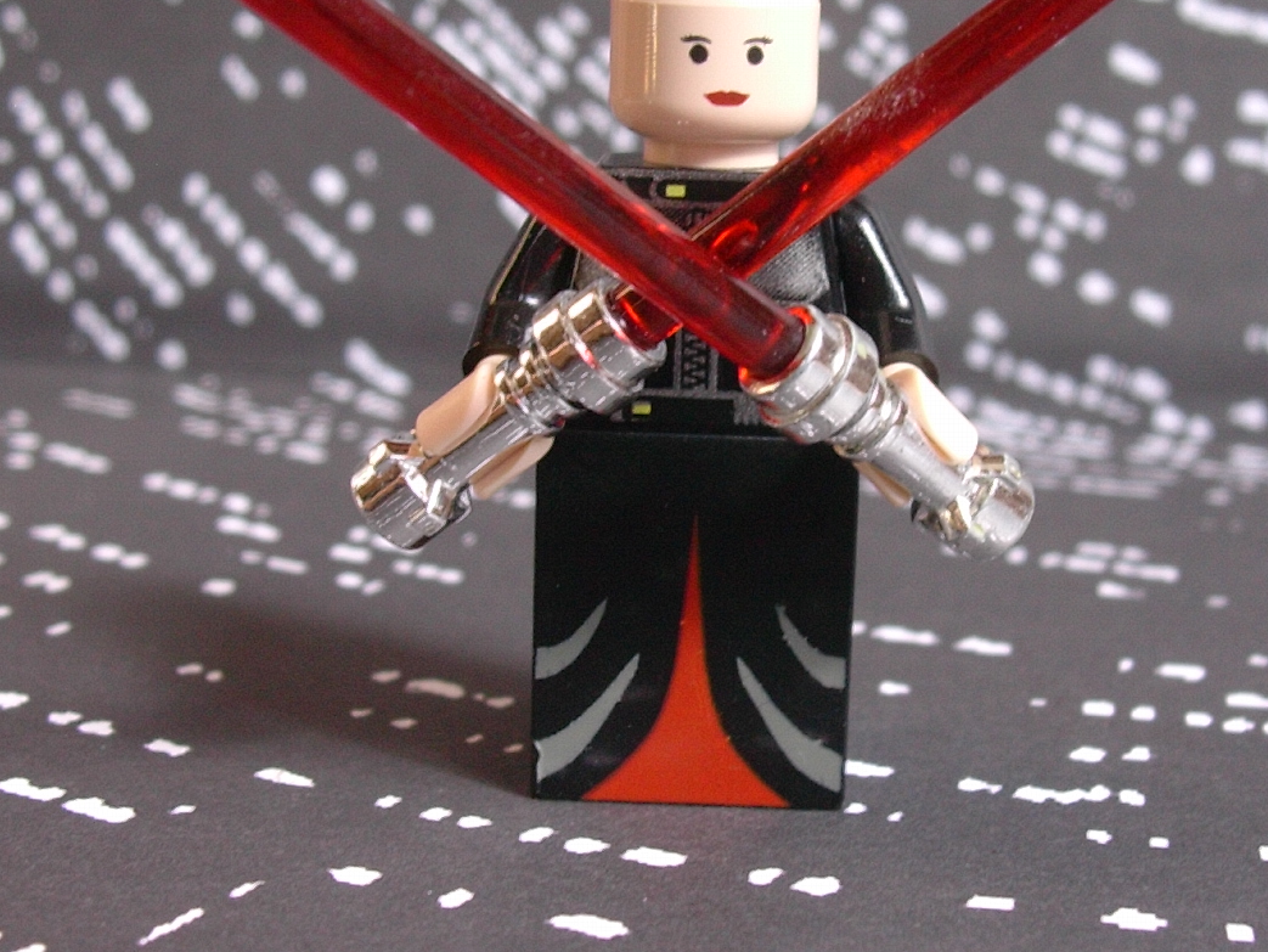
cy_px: 311
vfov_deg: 21.2
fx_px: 2528
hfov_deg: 28.0
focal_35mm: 69
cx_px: 807
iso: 70
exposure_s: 1/21.9
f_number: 2.9
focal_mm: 6.7
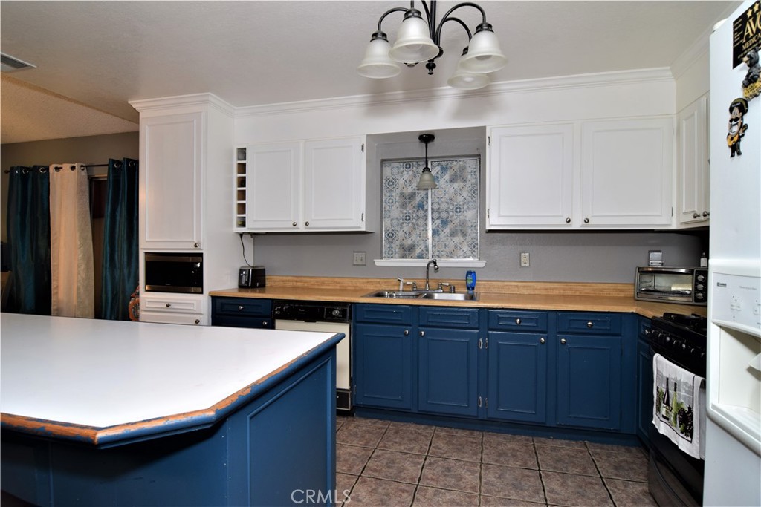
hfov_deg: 90.0
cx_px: 380
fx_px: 381
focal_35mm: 18
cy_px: 254
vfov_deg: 67.4
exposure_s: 1/10
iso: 400
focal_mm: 12
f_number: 8
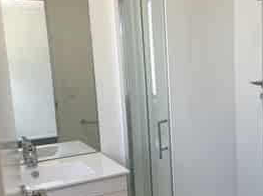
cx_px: 190
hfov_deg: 38.2
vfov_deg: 29.5
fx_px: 372
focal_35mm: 49
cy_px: 120
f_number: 1.5
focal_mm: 5.7
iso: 50
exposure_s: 1/397
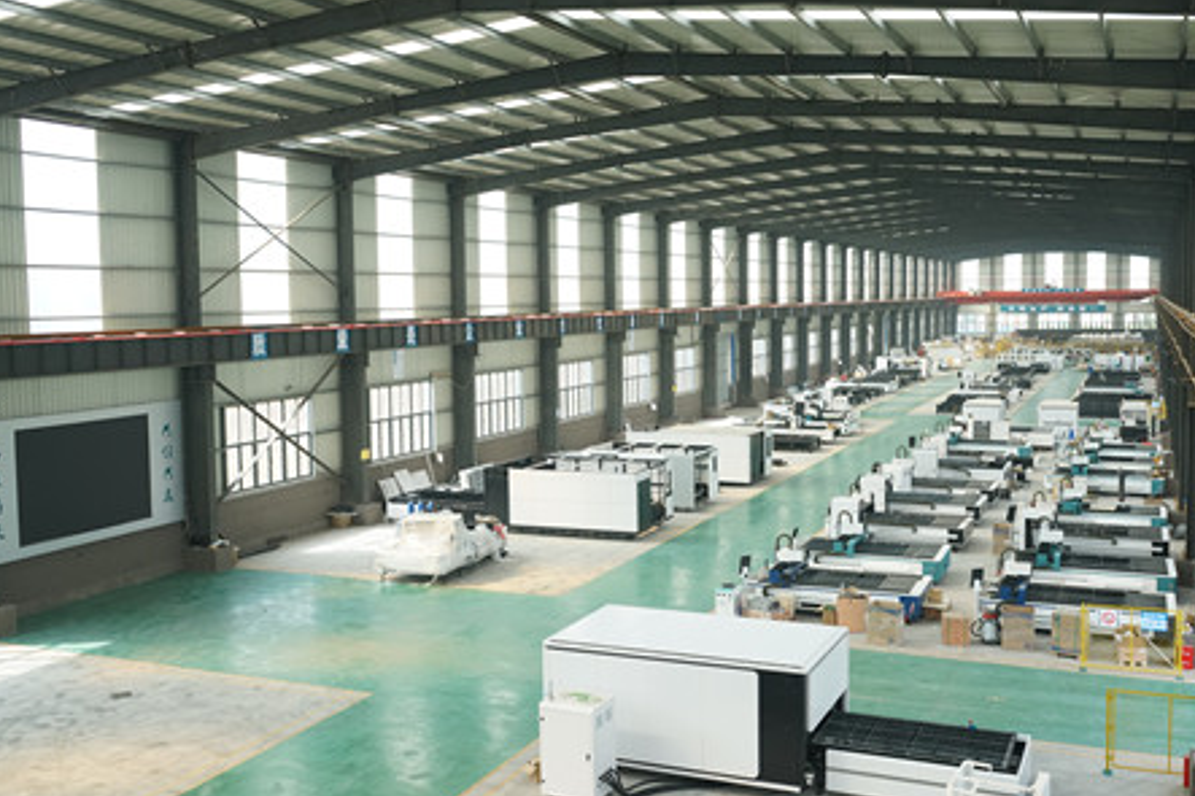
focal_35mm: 35
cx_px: 639
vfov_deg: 37.8
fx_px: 1161
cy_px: 368
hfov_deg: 54.4
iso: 1600
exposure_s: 1/800
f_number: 4.5
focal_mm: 31
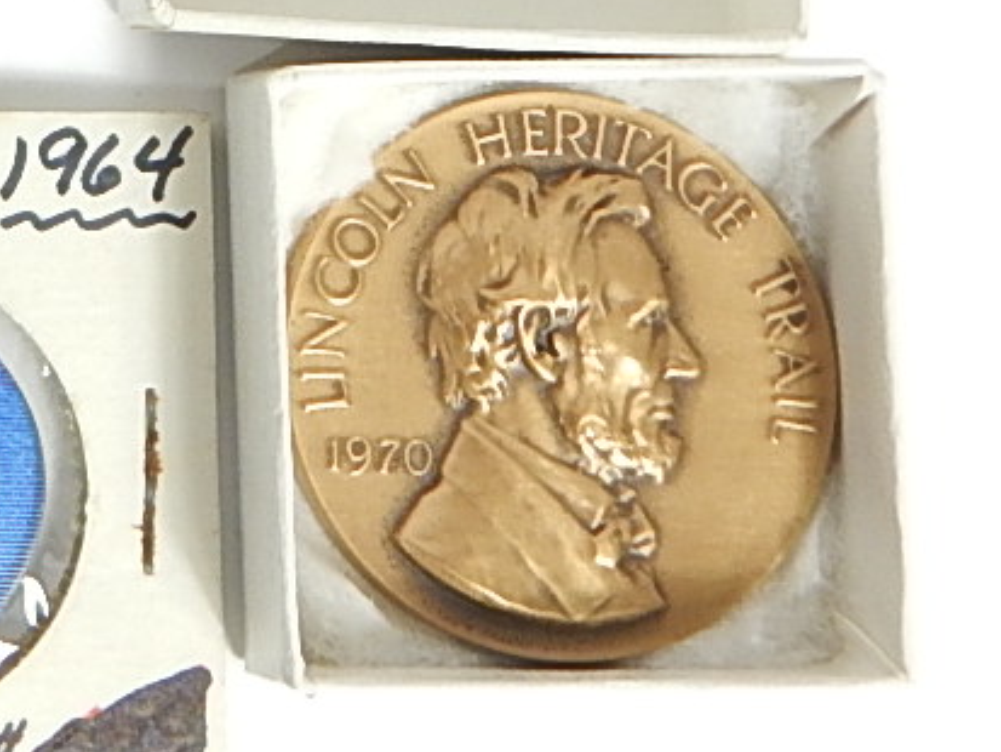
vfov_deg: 11.9
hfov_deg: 14.9
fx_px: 3471
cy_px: -281
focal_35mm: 120
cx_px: -606
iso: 180
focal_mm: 5.6
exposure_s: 1/30
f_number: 3.2
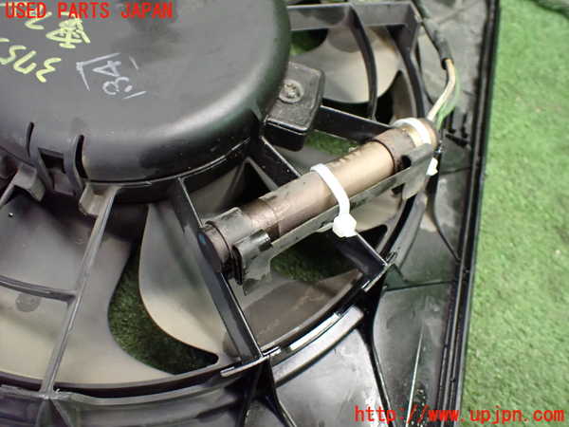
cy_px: 214
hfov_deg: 60.0
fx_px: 493
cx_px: 284
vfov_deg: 46.8
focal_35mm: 30
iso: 800
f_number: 2.3
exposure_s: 1/50
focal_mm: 5.4
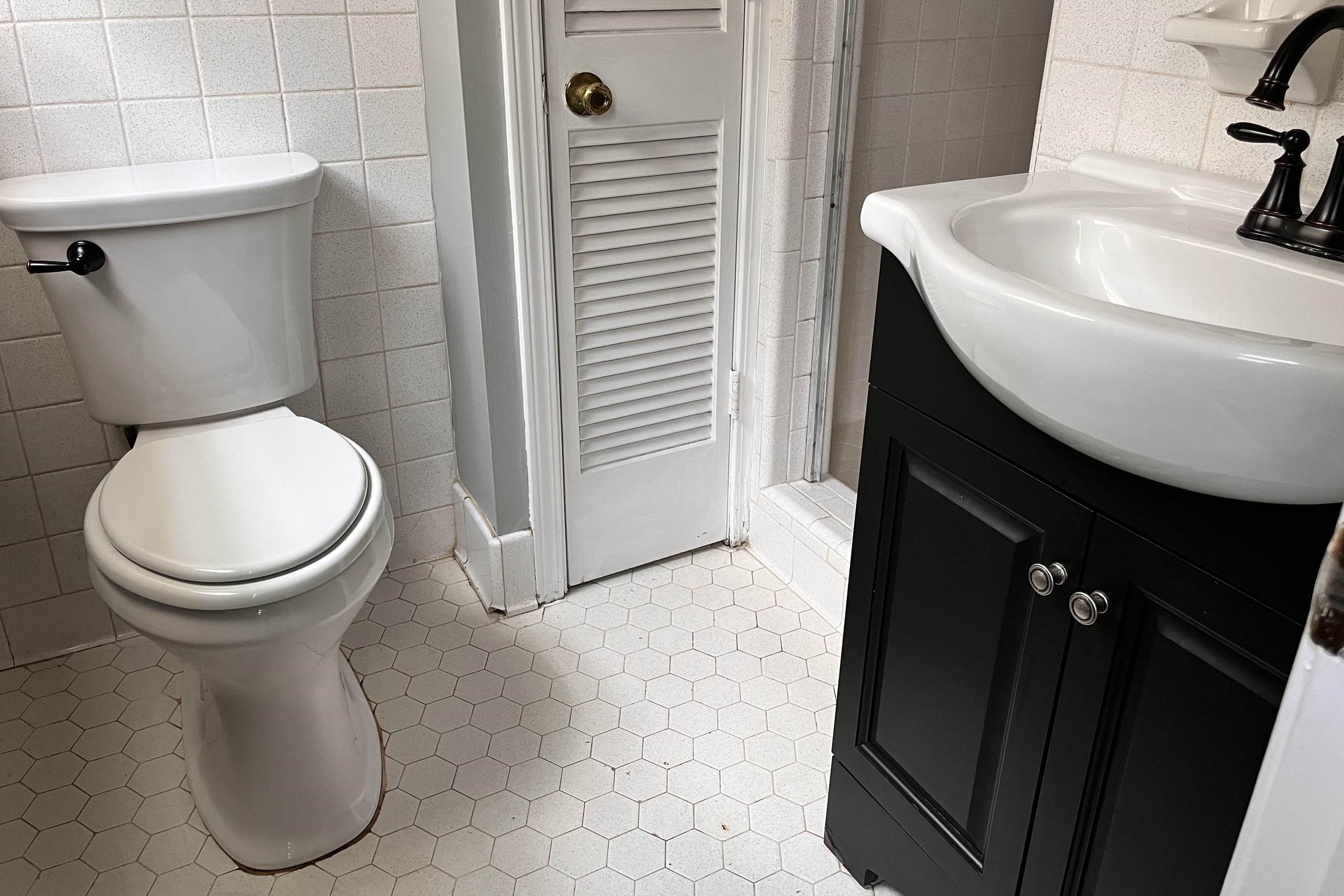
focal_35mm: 28
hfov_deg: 65.5
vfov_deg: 46.3
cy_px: 401
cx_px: 674
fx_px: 1045
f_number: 1.6
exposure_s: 1/95
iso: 125
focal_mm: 5.1
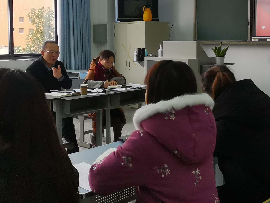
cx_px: 123
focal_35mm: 48
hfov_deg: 39.6
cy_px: 60
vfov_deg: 29.9
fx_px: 374
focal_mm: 2.26
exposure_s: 1/100
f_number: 2.2
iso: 125
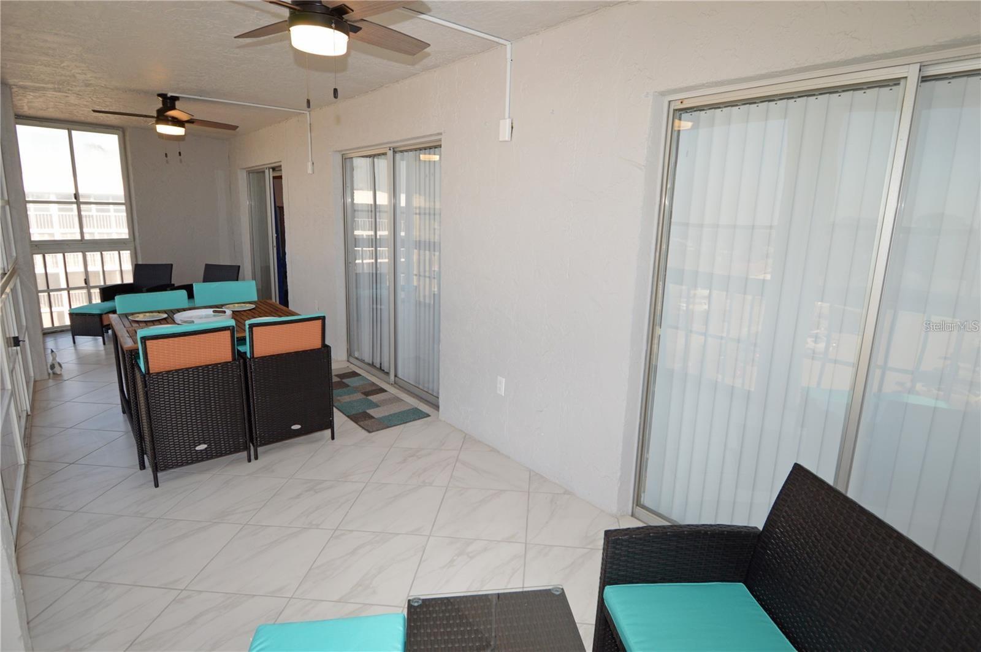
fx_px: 490
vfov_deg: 67.3
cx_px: 490
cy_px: 326
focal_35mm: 18
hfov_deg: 90.1
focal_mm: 12
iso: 400
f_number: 4.5
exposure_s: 1/80
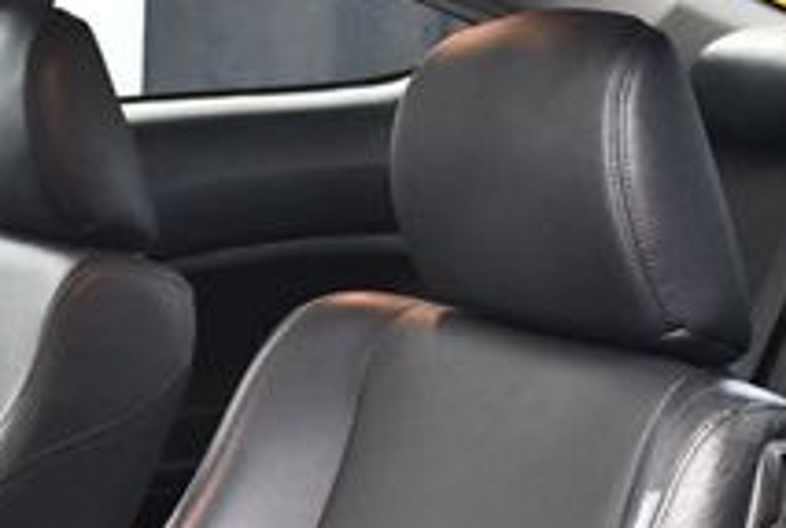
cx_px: 129
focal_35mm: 108
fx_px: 2363
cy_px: 742
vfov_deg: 12.3
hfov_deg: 18.7
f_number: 3.5
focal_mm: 18
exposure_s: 1/60
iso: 3200
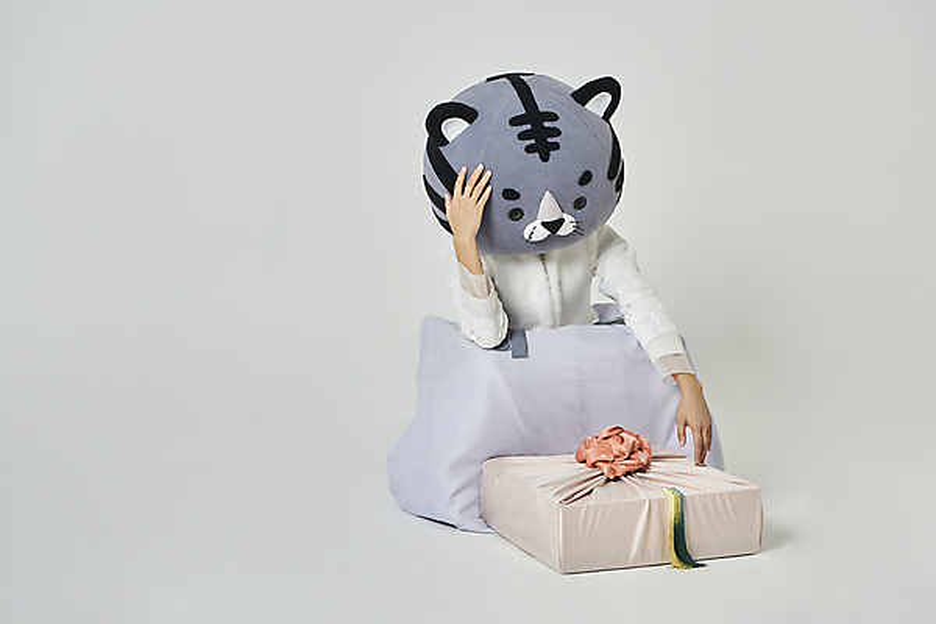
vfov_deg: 19.5
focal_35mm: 70
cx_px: 468
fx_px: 1820
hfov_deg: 28.8
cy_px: 312
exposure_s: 1/125
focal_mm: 70
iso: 100
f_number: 8
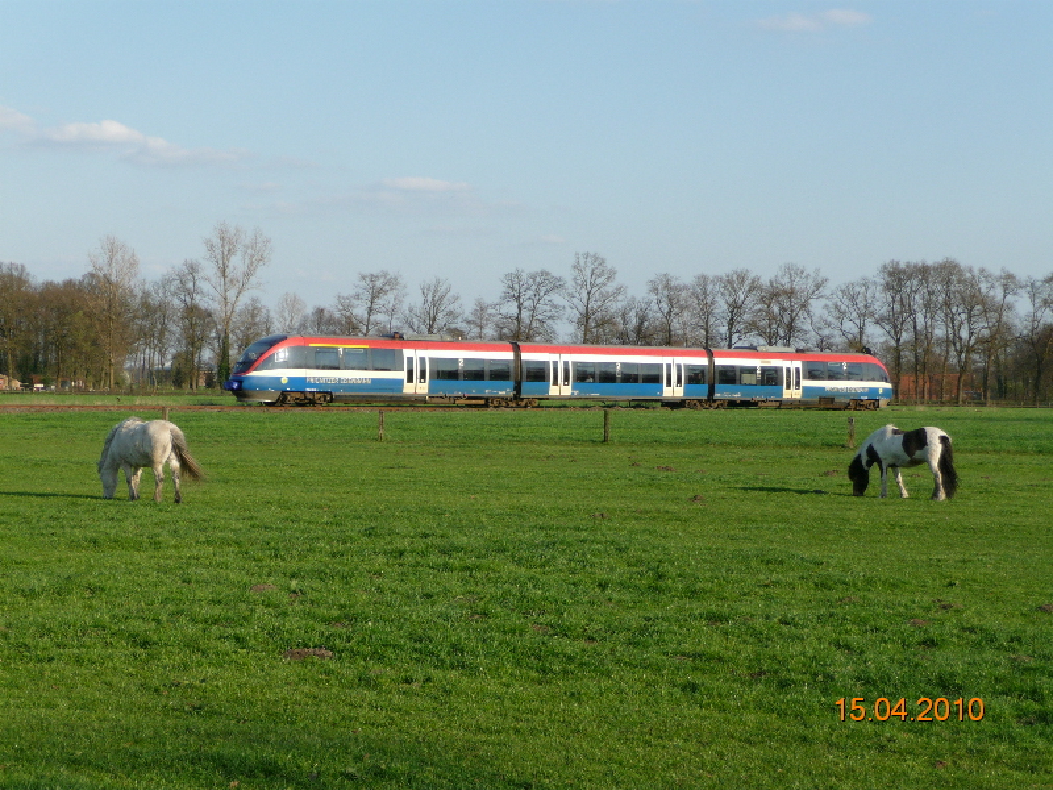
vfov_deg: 23.7
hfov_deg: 31.2
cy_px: 395
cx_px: 526
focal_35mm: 62
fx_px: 1886
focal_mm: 10.5
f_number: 4.5
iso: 125
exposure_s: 1/500
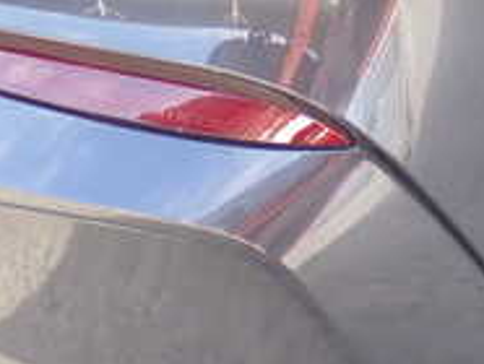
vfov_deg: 9.2
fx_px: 2254
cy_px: 81
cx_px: 567
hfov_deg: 12.0
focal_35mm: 161
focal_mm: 9.01
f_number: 3.2
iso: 160
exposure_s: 1/100
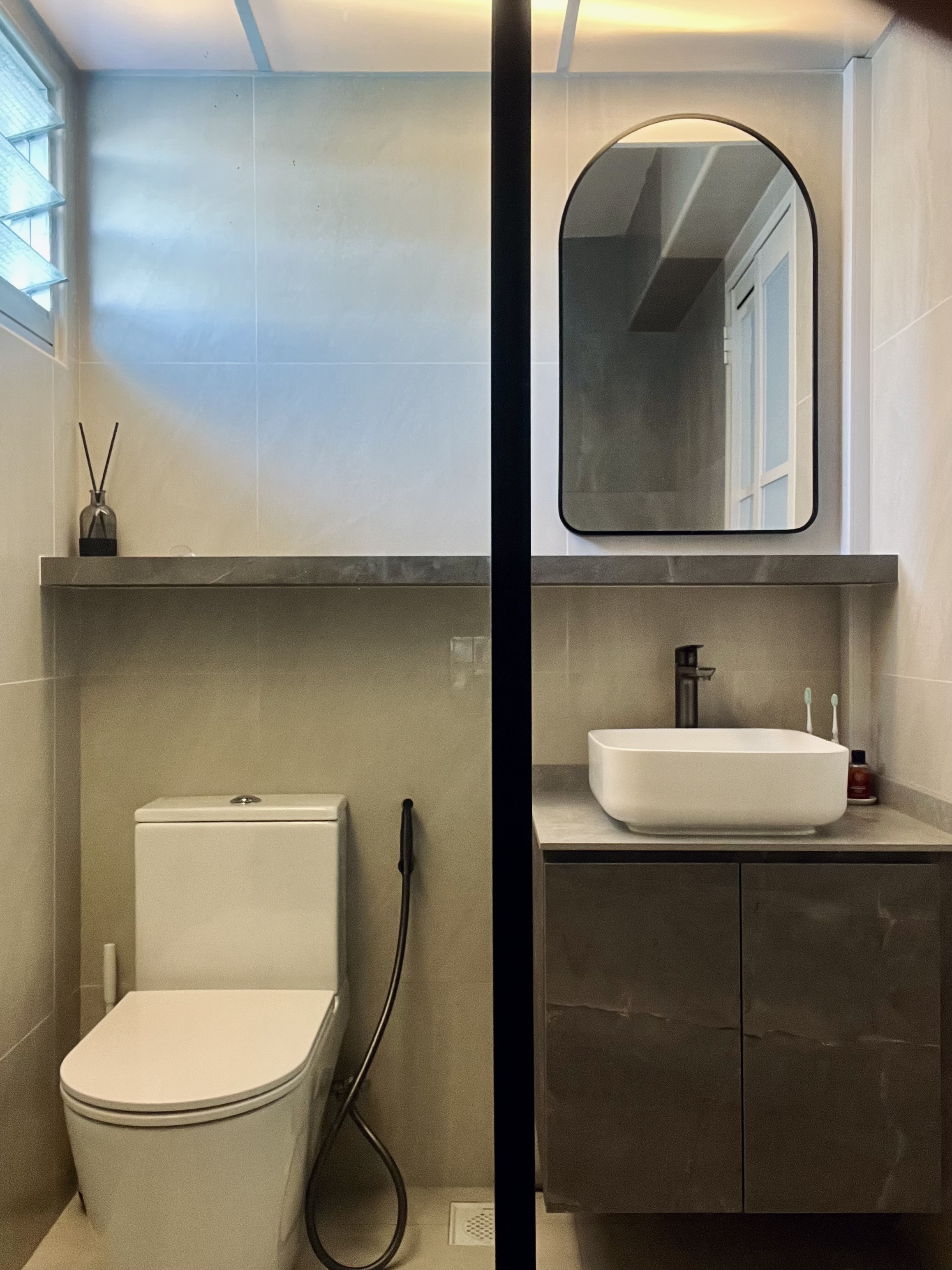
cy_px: 635
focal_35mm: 30
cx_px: 476
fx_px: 1100
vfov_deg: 60.0
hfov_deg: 46.8
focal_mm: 2.71
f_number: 2.2
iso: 400
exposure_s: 1/50
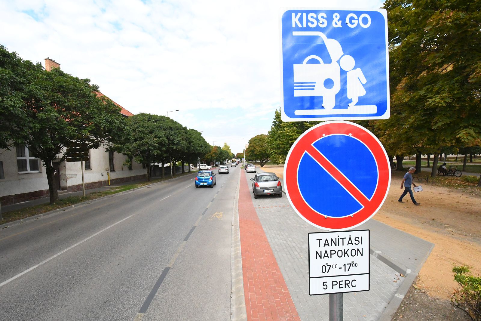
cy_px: 160
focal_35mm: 15
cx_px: 240
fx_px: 200
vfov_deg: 77.3
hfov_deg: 100.4
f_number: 16
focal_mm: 10
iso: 5000
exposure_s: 1/1000
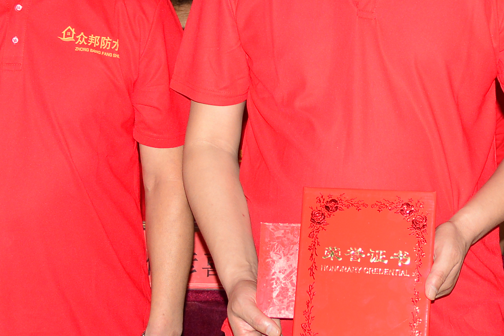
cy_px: 18
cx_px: 277
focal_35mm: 114
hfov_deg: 17.9
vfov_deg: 11.9
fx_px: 1596
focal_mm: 24
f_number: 4
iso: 400
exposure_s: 1/60
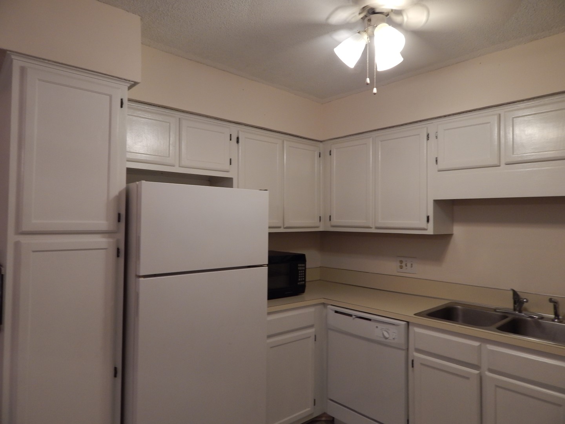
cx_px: 282
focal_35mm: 23
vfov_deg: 58.9
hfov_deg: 73.9
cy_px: 212
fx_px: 375
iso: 140
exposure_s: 1/30
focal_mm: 4
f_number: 3
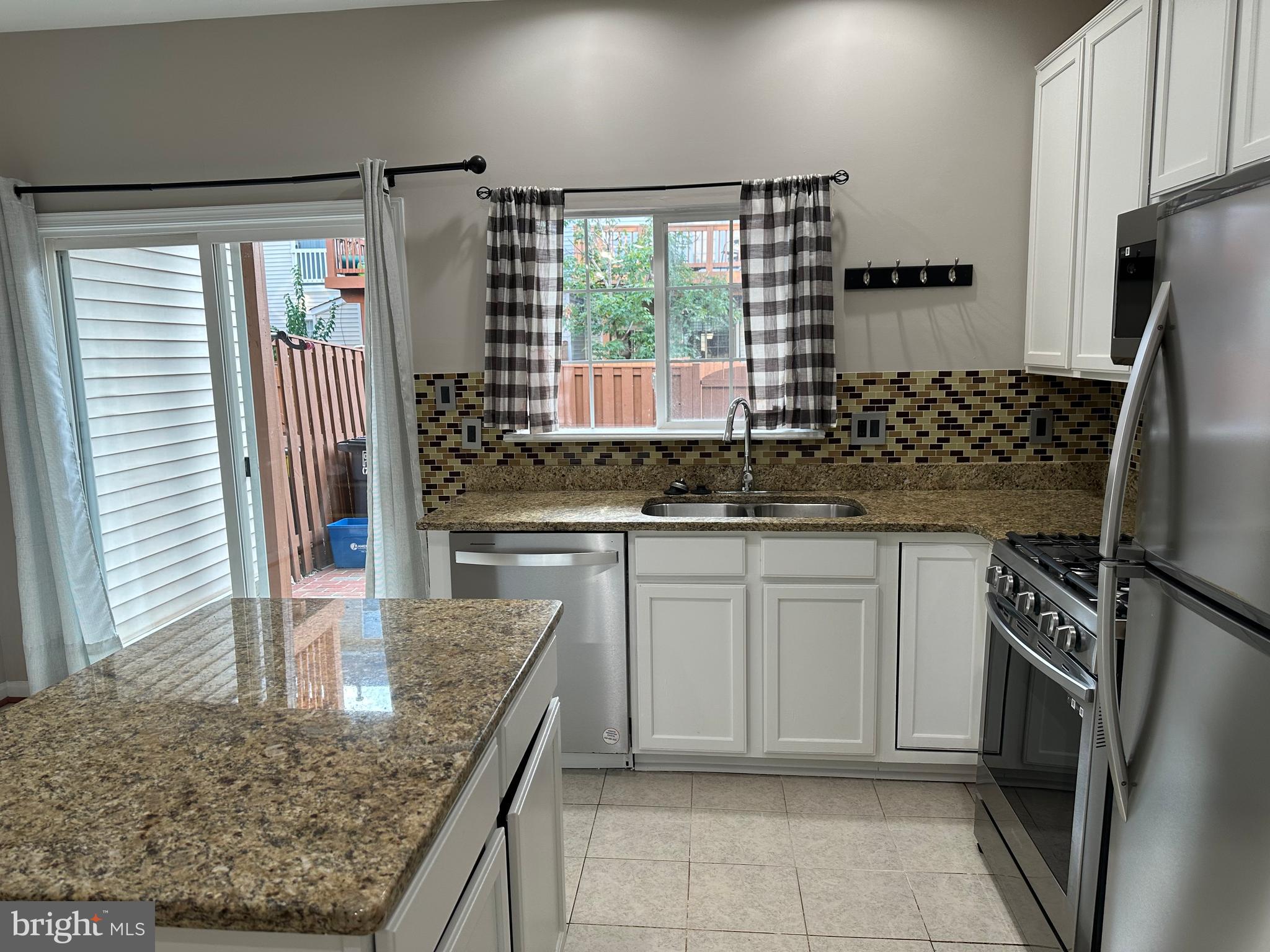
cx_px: 635
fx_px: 881
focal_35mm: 24
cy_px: 476
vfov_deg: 56.8
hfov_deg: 71.6
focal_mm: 6.86
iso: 125
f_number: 1.78
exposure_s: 1/120
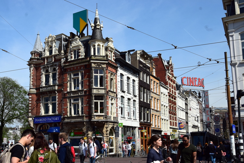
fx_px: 254
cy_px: 82
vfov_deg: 35.6
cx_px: 122
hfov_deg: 51.2
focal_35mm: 38
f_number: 11
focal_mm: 25
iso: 320
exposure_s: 1/500
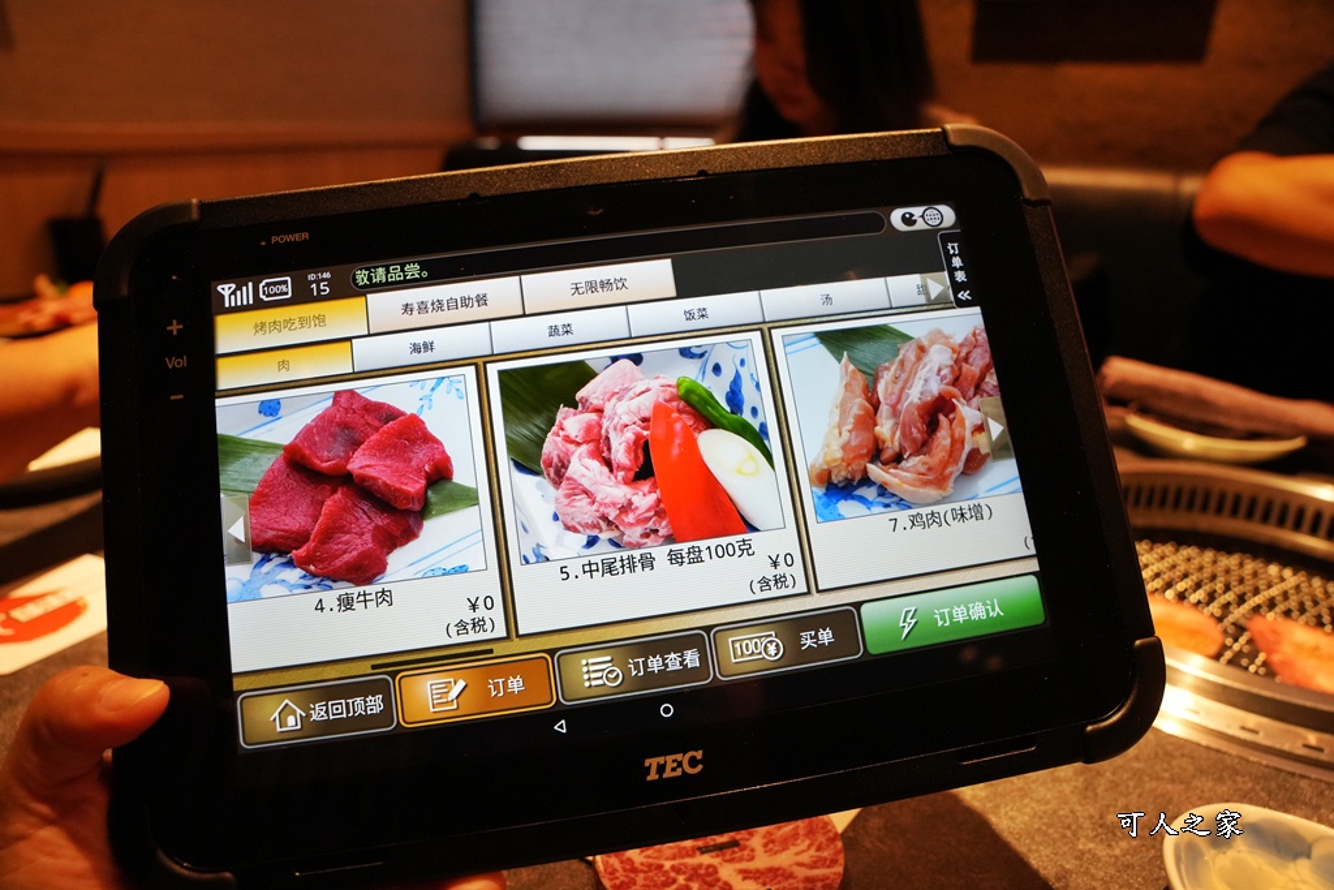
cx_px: 667
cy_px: 445
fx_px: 889
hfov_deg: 73.7
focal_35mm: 24
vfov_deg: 53.1
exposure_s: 1/125
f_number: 6.3
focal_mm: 24
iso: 4000
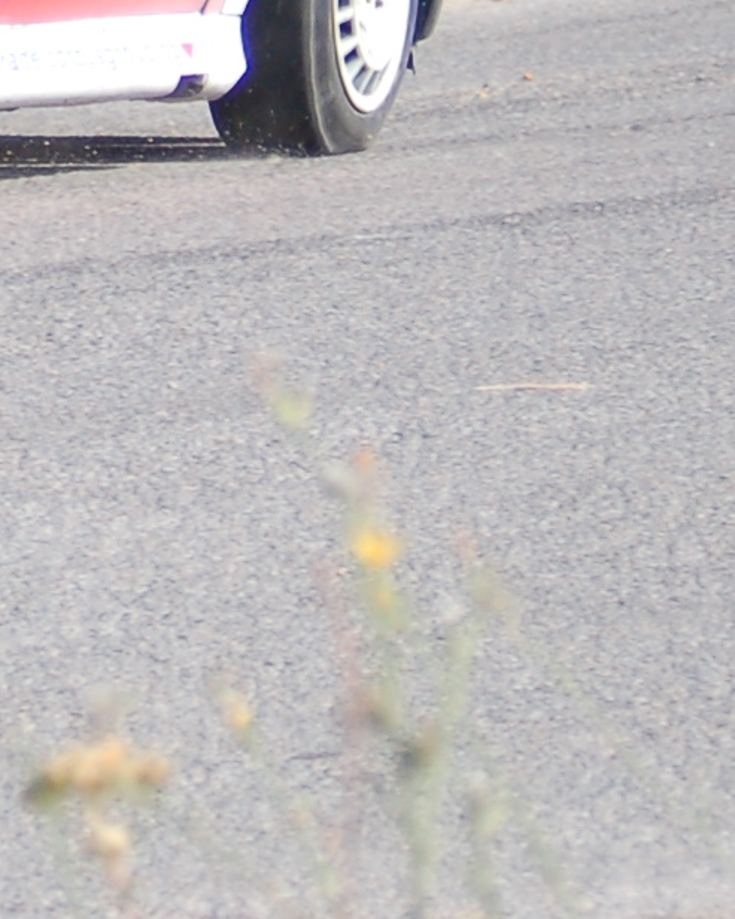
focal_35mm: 357
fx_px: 9705
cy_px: -537
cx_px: -1290
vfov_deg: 5.4
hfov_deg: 4.2
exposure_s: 1/1000
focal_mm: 52
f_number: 4.5
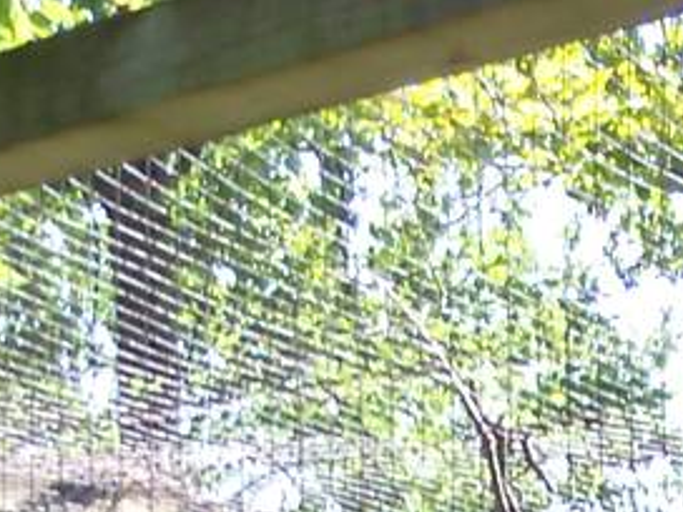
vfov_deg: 6.9
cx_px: 763
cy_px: 1062
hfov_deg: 9.5
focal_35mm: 206
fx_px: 4065
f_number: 3
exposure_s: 1/125
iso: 80
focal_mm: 6.3
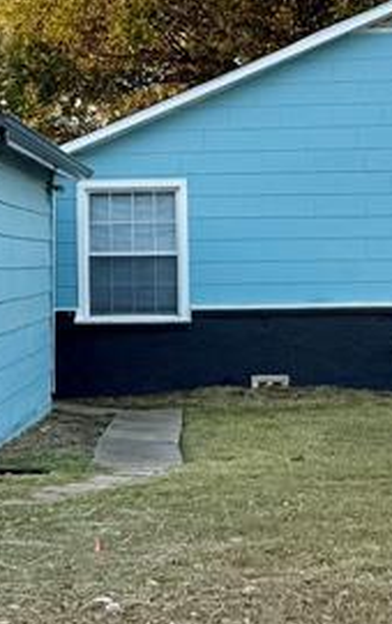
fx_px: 1637
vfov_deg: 21.6
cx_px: 131
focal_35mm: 96
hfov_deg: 13.6
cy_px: 219
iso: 80
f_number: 1.78
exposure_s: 1/805
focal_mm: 6.76
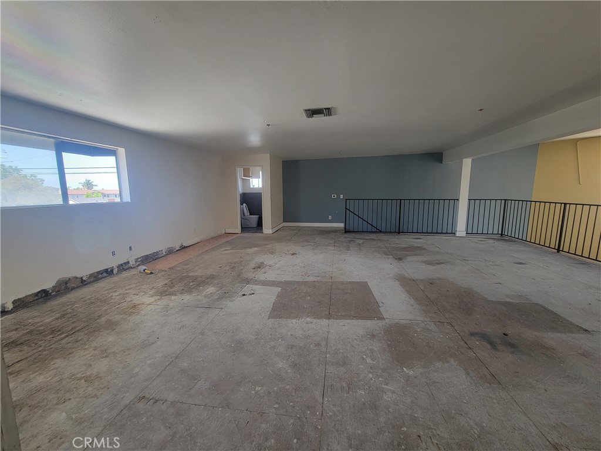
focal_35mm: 13
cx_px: 300
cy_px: 226
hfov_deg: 106.2
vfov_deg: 89.9
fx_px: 226
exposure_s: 1/60
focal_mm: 2.2
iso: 64
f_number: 2.2
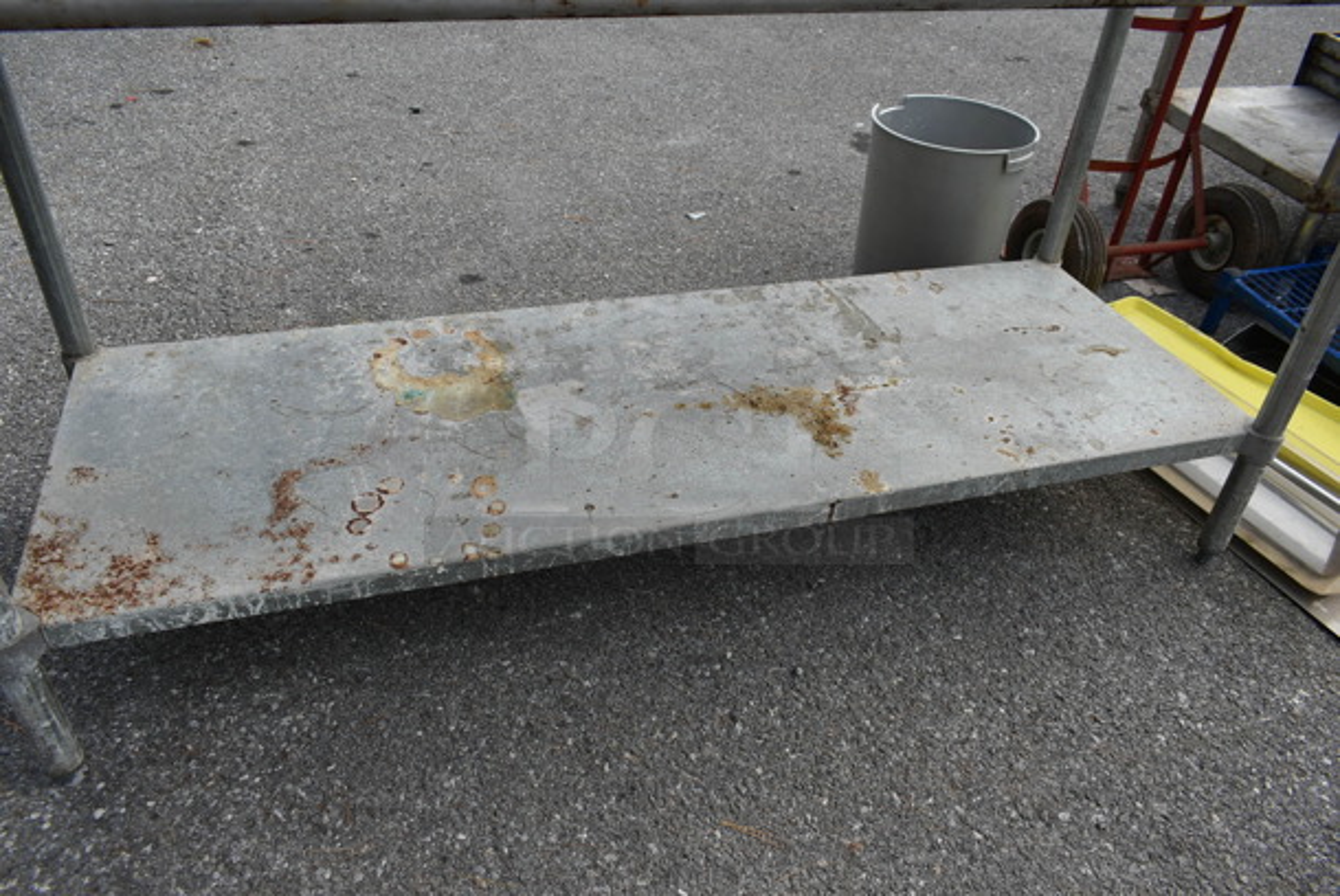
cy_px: 448
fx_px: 1006
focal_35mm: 27
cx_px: 670
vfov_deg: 48.0
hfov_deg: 67.3
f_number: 6.3
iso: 100
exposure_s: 1/160
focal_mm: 18
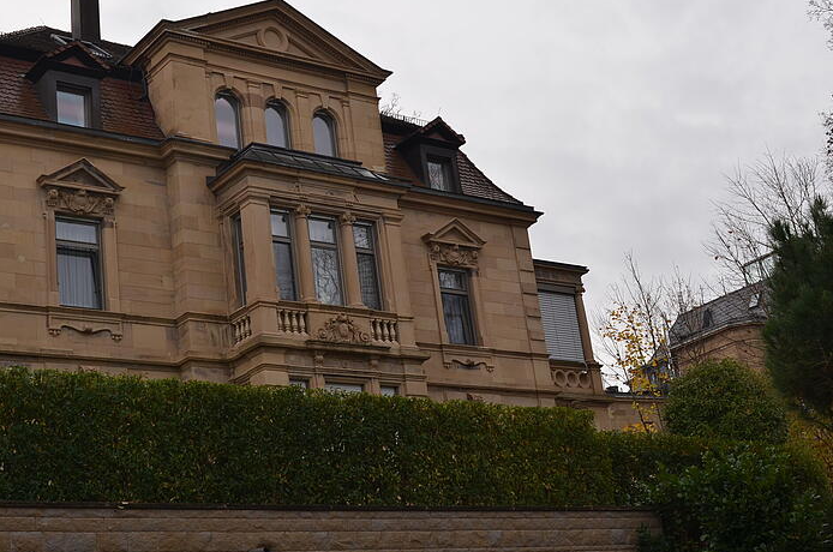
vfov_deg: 24.7
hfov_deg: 36.1
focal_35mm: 55
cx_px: 272
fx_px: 1263
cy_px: 251
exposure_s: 1/250
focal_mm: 27
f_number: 5.6
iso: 100
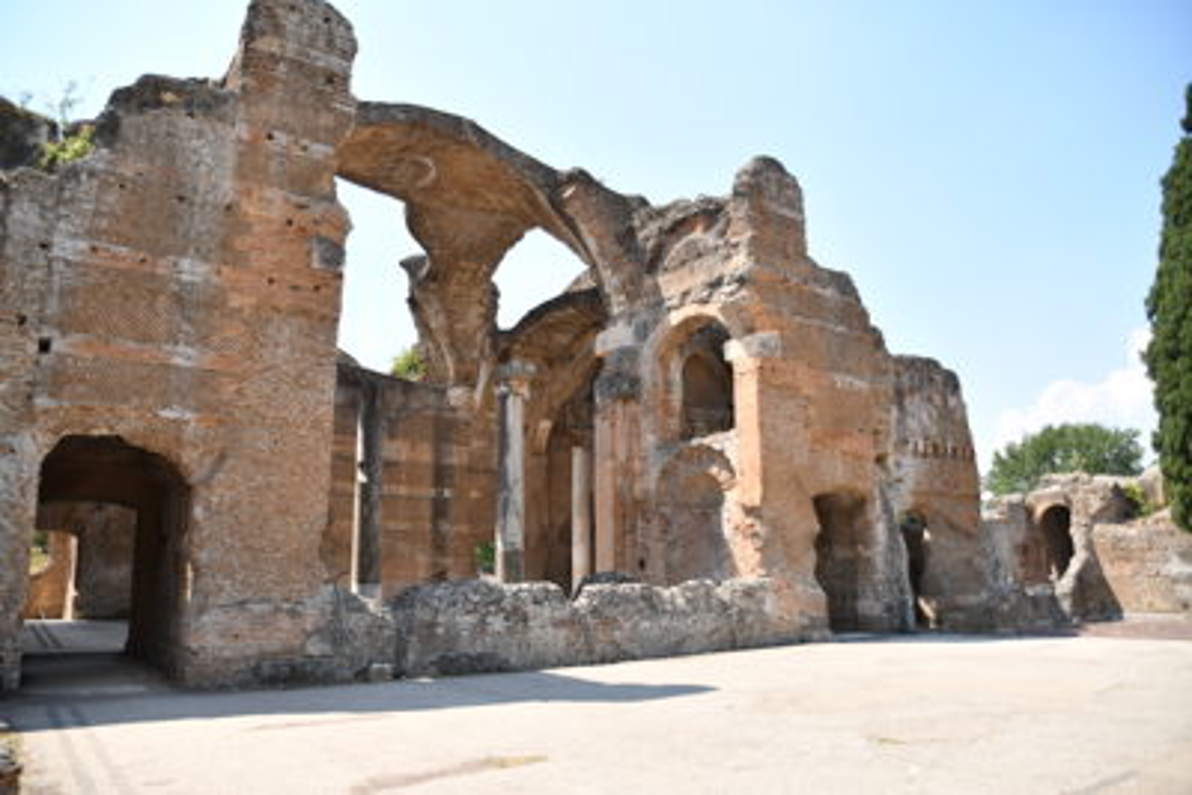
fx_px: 795
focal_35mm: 24
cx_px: 596
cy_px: 398
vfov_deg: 53.2
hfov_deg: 73.7
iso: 100
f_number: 3.5
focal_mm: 16
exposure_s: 1/640
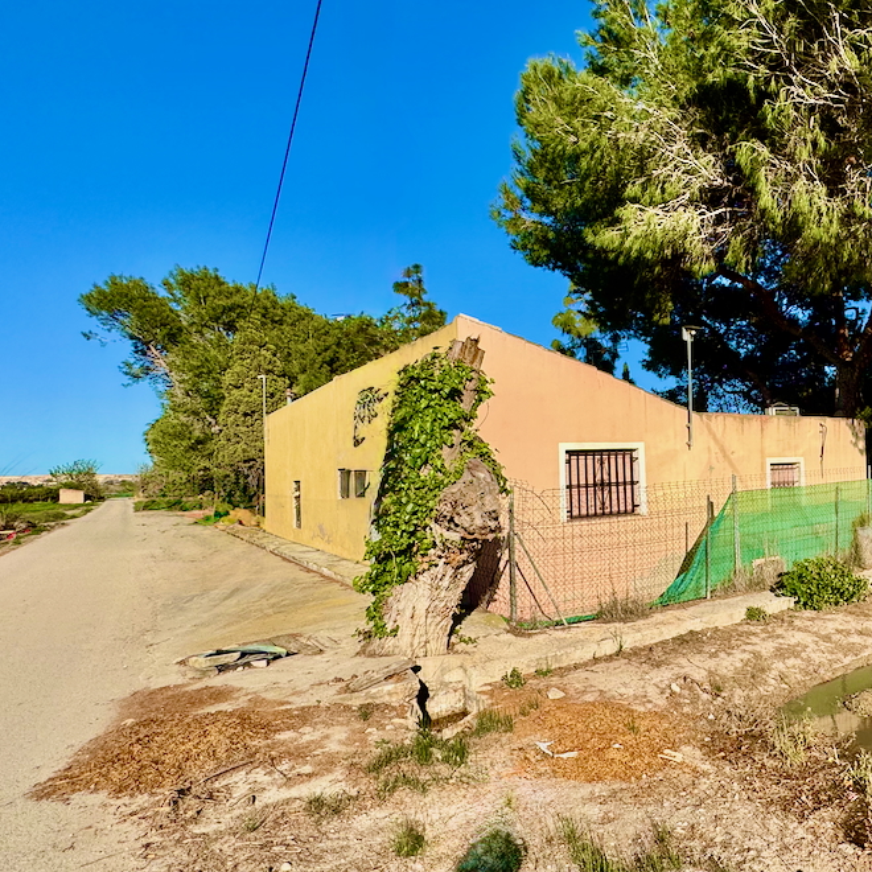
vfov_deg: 65.0
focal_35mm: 24
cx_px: 777
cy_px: 452
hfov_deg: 56.6
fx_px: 684
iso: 50
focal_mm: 2.22
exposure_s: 1/2674
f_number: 2.2
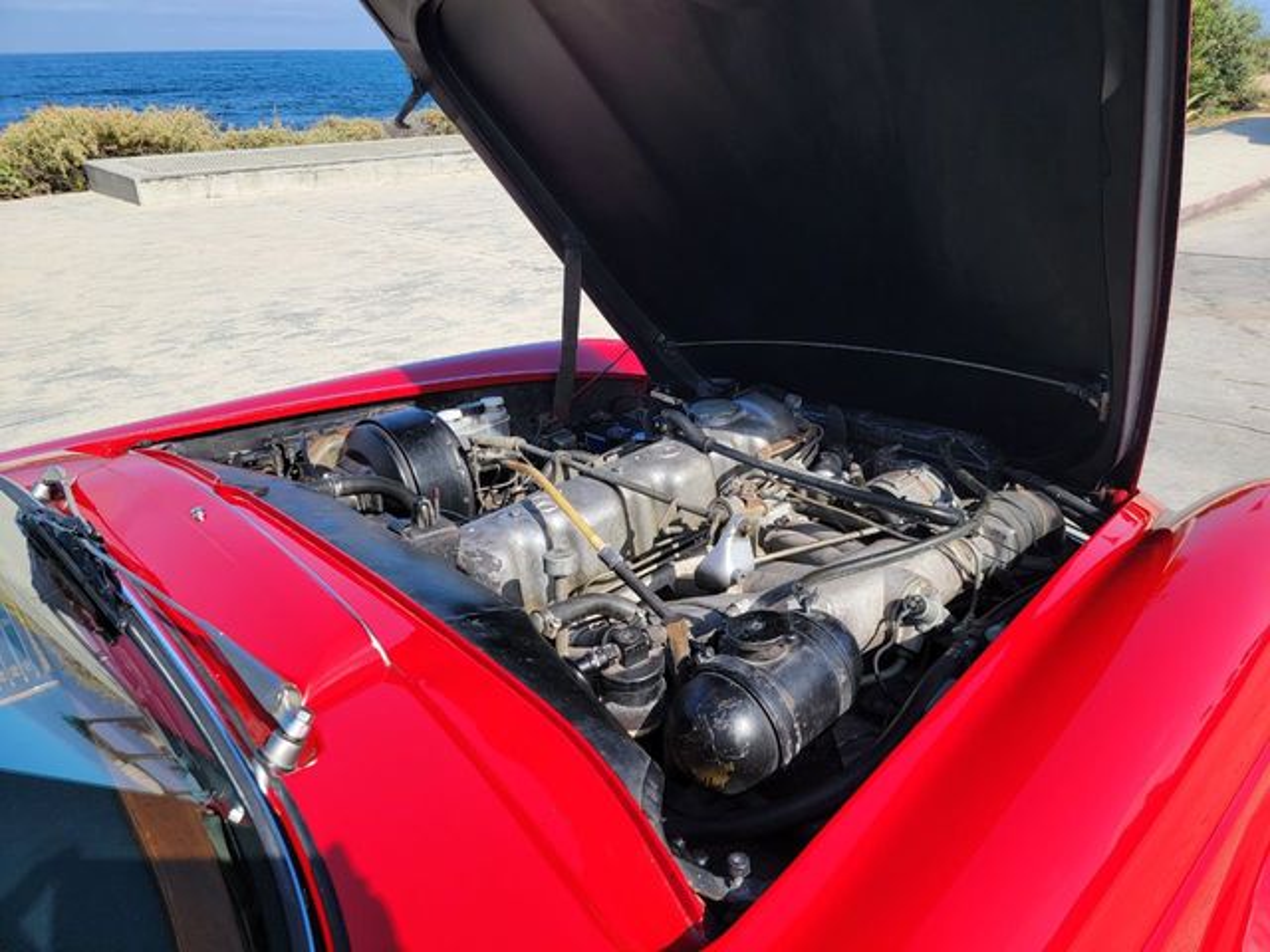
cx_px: 635
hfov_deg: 71.6
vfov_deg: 56.8
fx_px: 881
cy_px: 476
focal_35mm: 24
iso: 16
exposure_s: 1/701
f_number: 1.8
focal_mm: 6.7
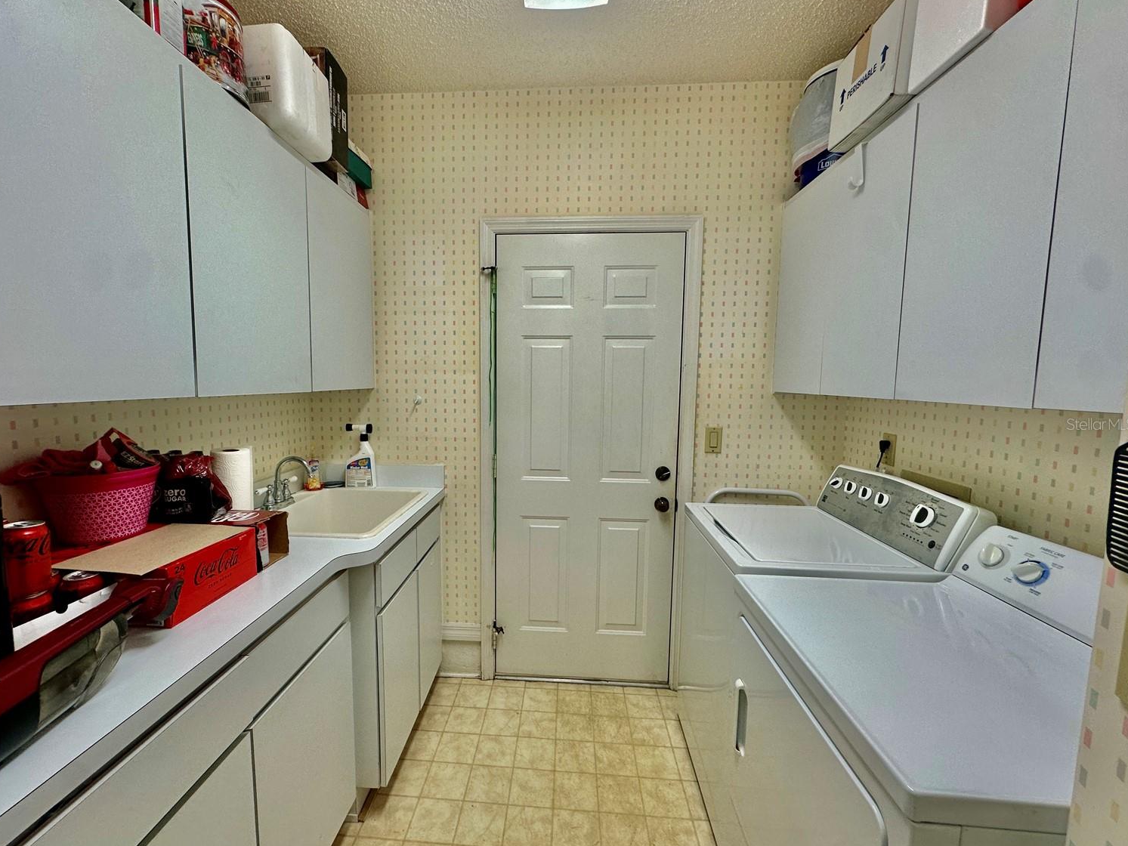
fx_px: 489
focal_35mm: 15
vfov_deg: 81.8
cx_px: 533
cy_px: 424
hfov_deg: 98.1
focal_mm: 2.22
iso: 100
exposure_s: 1/120
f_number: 2.2
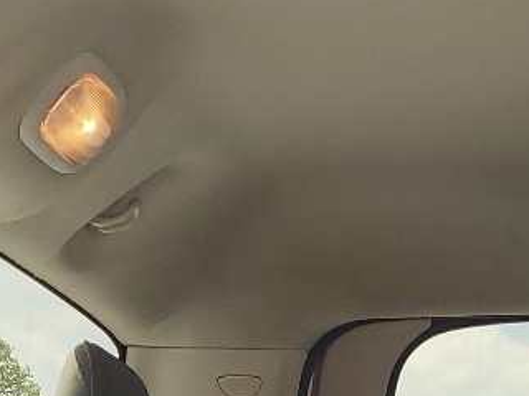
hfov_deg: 14.9
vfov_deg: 10.1
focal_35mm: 130
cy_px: 931
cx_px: 552
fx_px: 1987
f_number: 1.5
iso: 50
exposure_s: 1/500
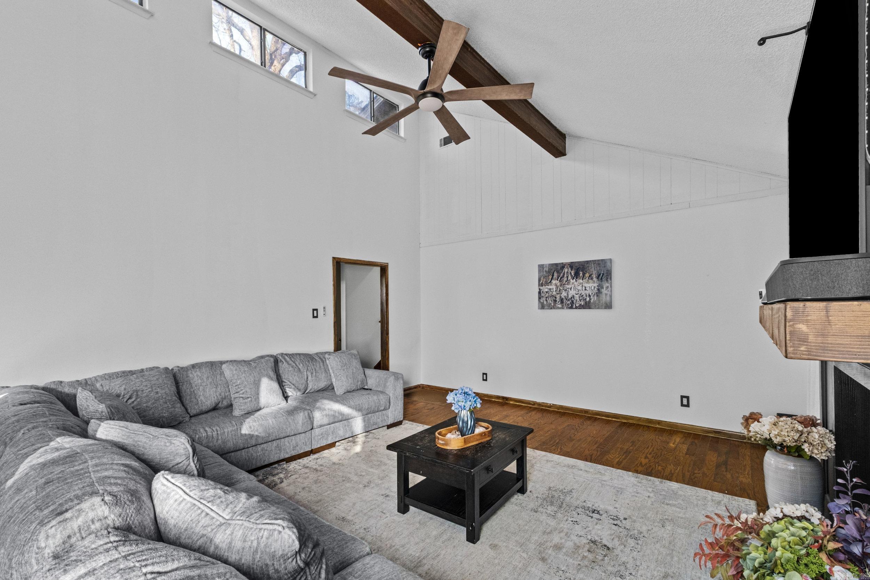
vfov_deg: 77.3
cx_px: 435
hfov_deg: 100.4
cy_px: 290
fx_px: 362
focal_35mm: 15
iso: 400
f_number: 9
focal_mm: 10
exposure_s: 1/2
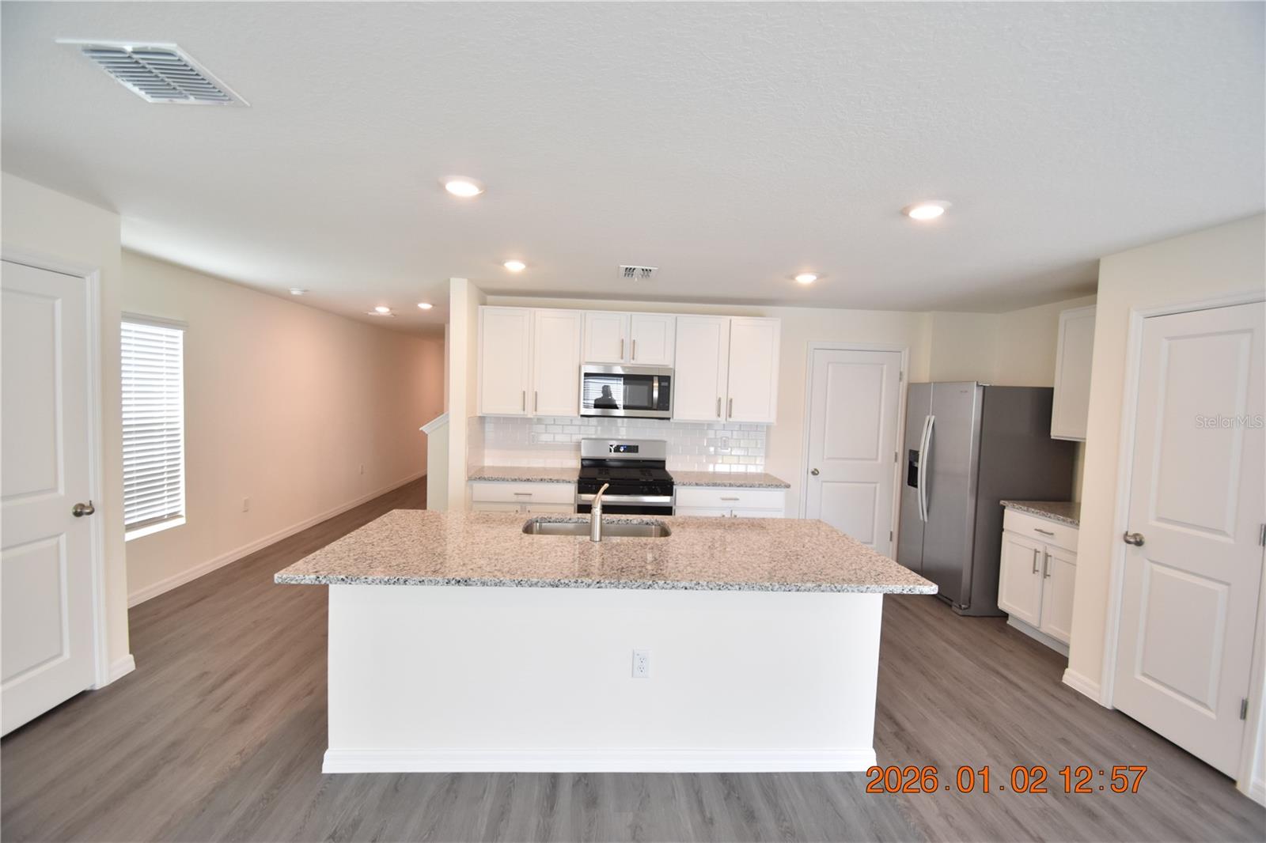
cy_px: 422
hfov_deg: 100.4
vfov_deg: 77.3
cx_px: 633
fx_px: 527
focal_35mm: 15
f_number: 3.5
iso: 800
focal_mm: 10
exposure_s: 1/90
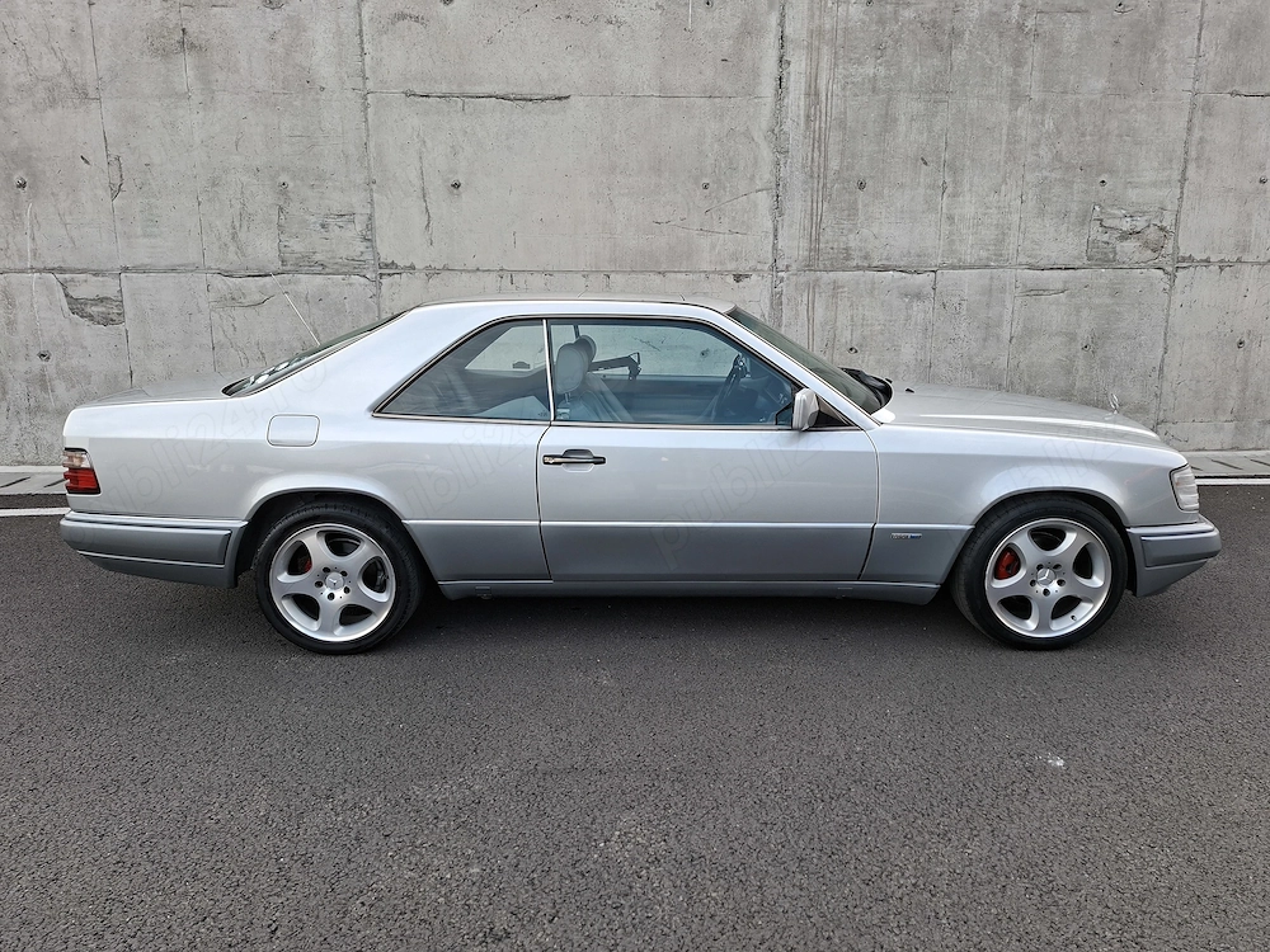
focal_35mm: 23
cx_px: 635
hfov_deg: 73.9
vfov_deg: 58.9
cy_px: 476
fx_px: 844
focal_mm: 5.54
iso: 50
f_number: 1.8
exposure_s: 1/112
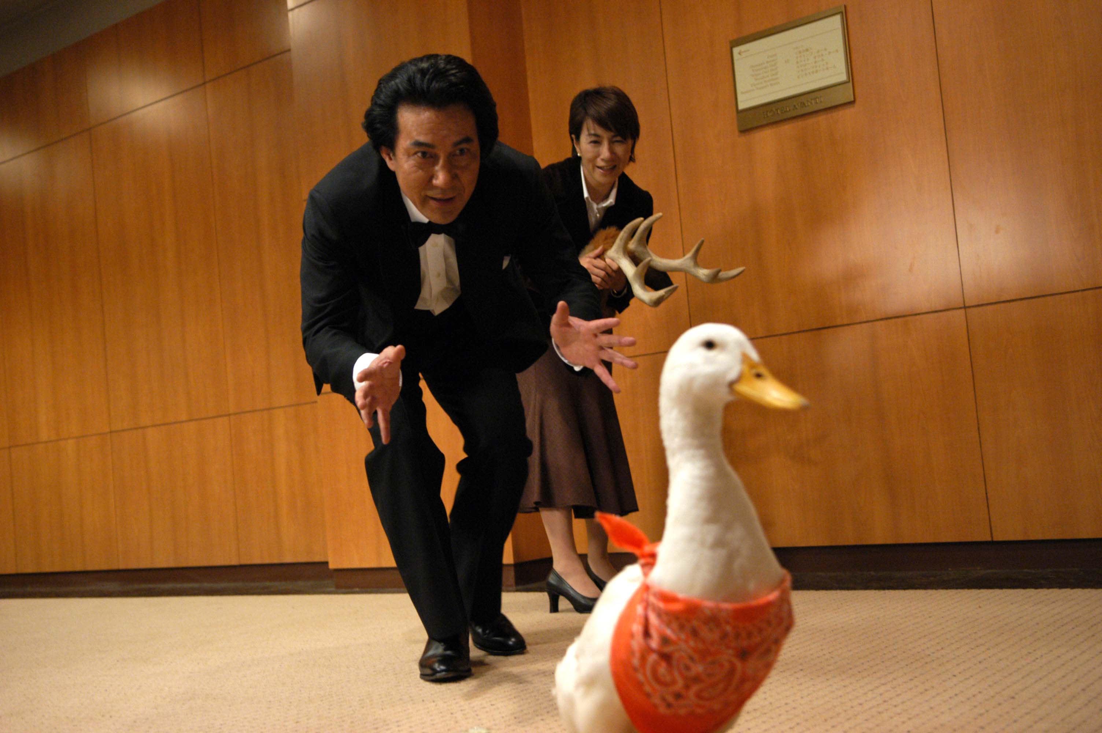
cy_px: 366
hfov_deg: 49.6
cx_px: 551
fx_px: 1193
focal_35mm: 39
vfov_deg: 34.1
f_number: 2.8
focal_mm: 26
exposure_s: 1/60
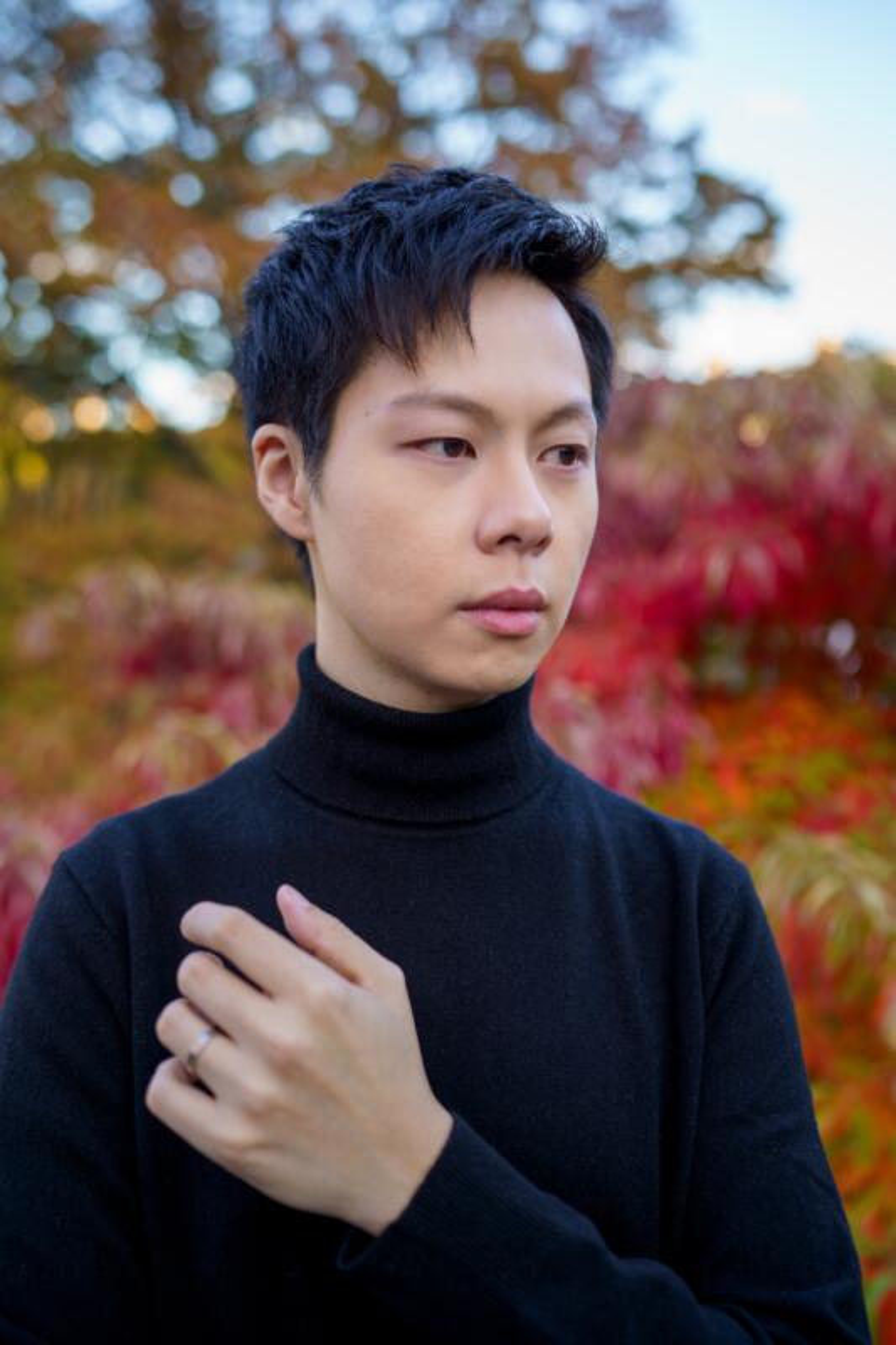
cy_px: 672
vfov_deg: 54.4
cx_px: 448
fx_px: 1307
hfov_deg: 37.8
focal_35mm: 35
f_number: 2.2
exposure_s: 1/250
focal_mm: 35
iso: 100
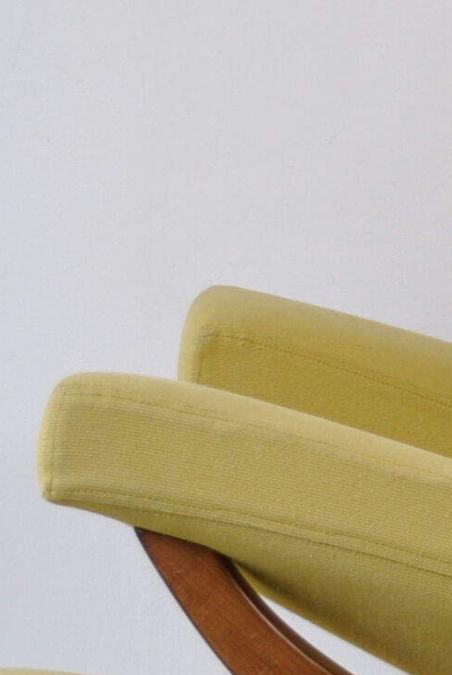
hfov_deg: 6.6
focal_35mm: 206
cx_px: 679
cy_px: 618
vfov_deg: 9.9
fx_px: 3867
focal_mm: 26
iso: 200
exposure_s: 1/40
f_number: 4.2
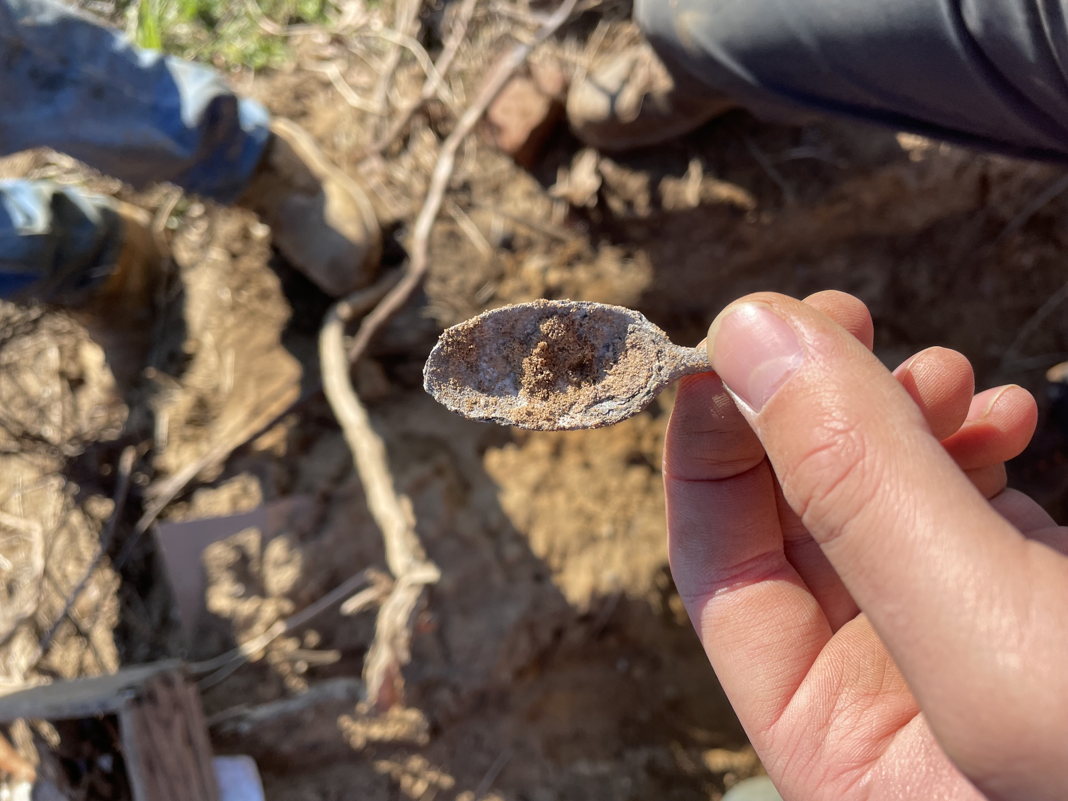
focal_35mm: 26
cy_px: 400
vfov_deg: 53.1
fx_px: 802
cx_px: 534
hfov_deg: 67.3
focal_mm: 4.2
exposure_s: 1/1383
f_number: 1.6
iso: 32
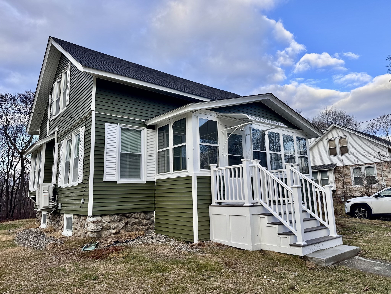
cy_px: 147
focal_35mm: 24
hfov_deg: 71.6
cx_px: 196
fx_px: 271
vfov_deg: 56.8
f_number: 1.78
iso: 80
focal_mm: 6.76
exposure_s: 1/1059
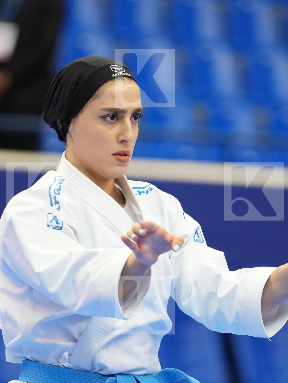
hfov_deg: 3.4
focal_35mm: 434
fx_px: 4814
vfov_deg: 4.6
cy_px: 192
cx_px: 145
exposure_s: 1/500
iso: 1600
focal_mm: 200
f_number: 2.8
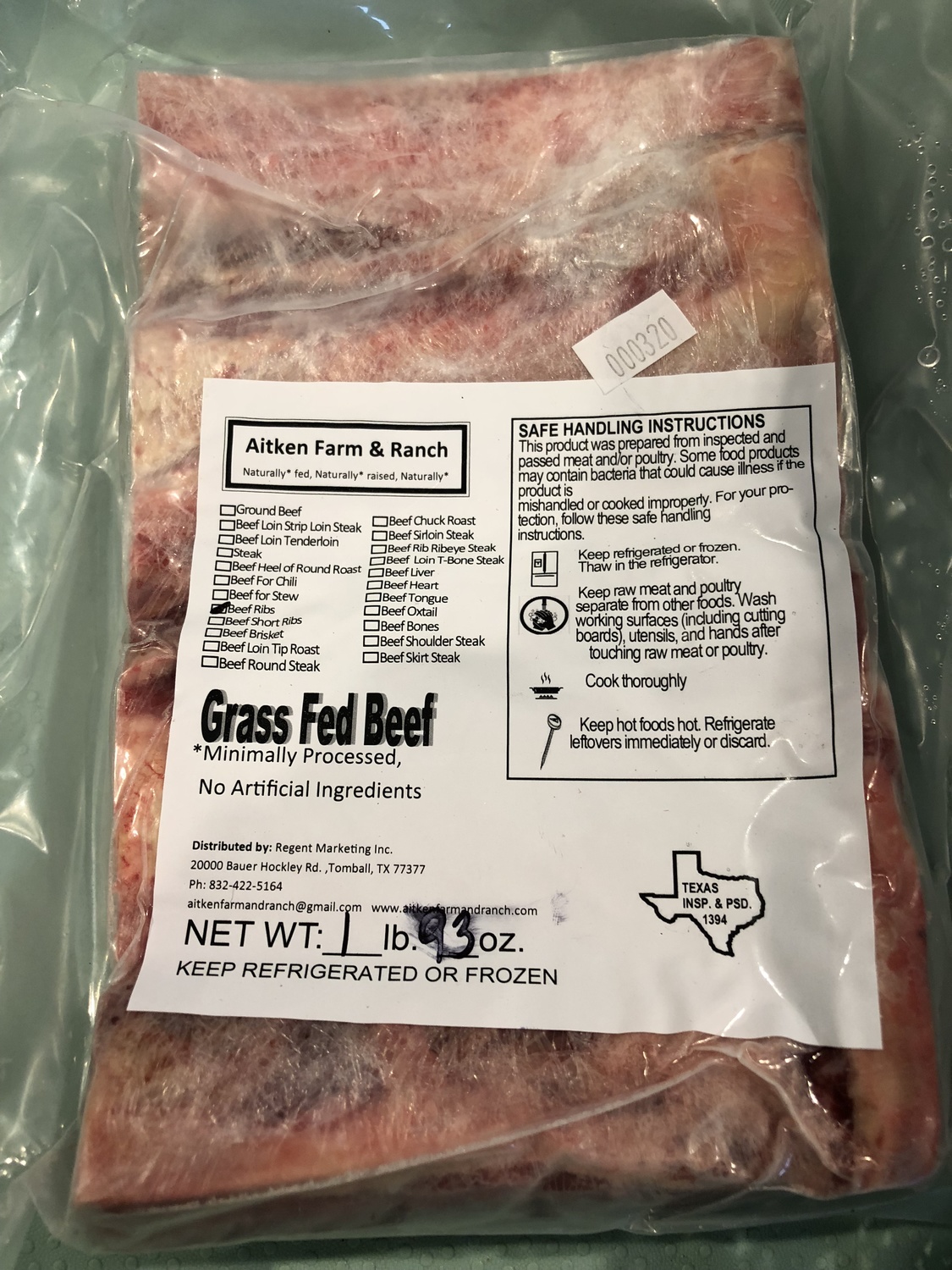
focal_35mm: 28
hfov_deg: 49.7
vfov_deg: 63.4
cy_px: 635
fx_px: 1027
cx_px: 476
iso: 40
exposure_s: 1/24
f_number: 1.8
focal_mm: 4
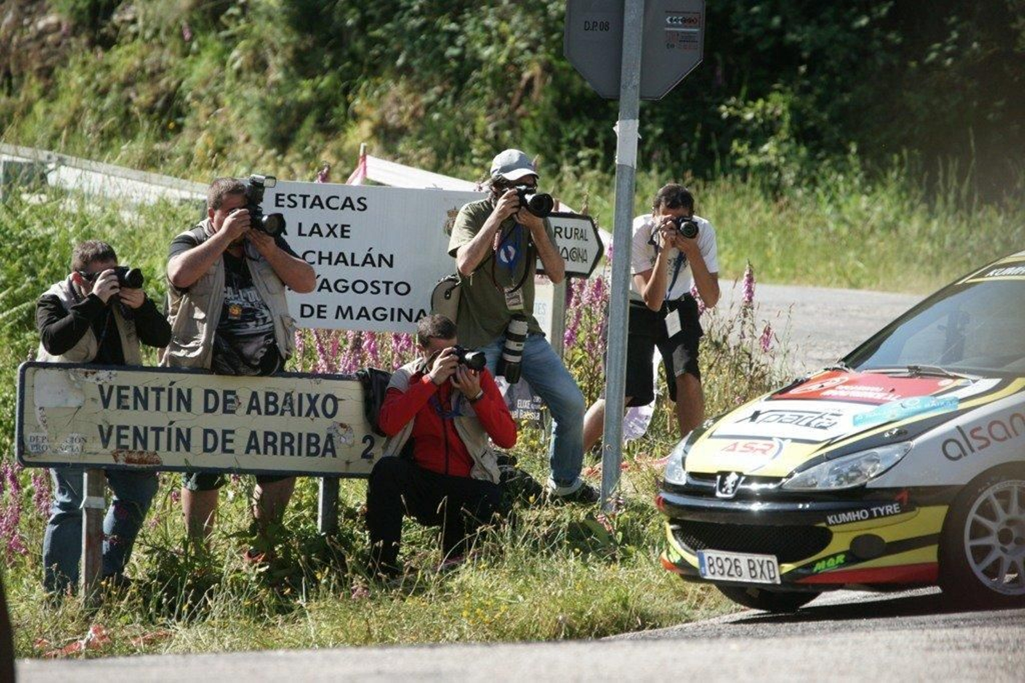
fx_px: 11389
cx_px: 512
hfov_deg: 5.2
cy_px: 342
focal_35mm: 400
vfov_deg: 3.4
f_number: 6.3
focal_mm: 400
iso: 800
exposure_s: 1/1600
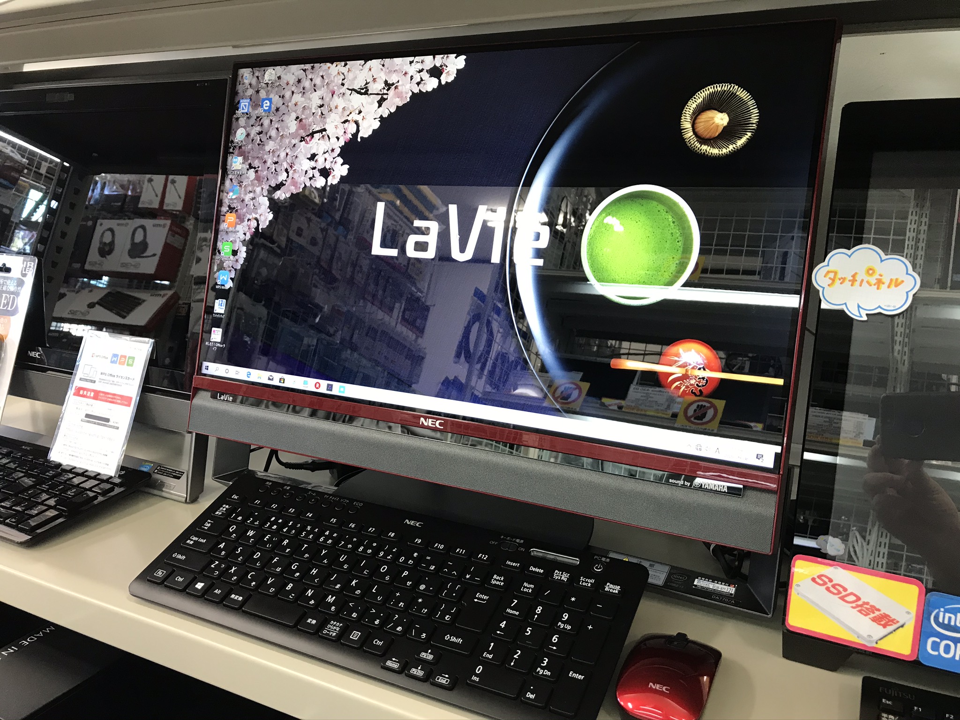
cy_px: 360
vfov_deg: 49.7
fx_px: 777
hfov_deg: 63.4
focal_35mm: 28
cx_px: 480
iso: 40
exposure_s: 1/20
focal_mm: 3.99
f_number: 1.8
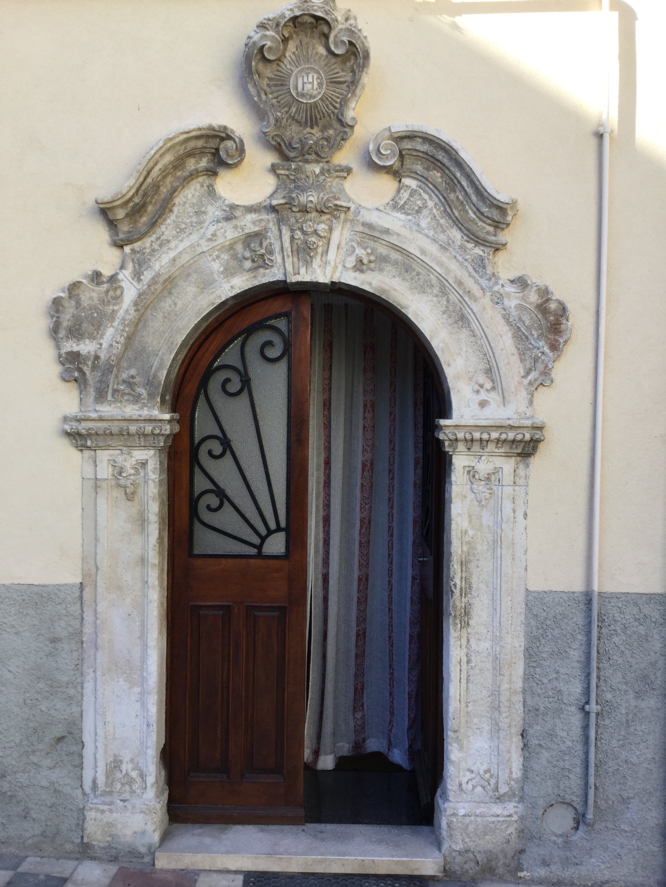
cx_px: 333
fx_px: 795
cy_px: 444
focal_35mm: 31
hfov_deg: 45.4
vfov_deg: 58.4
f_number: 2.4
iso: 25
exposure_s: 1/207
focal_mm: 3.3
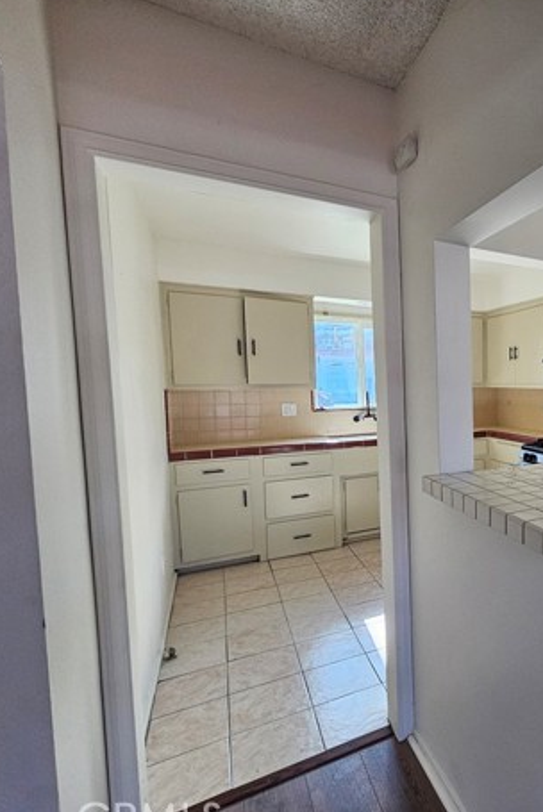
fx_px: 429
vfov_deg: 86.9
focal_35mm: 19
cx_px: 534
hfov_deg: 52.4
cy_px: 416
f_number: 2.2
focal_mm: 2.2
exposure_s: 1/359
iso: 250
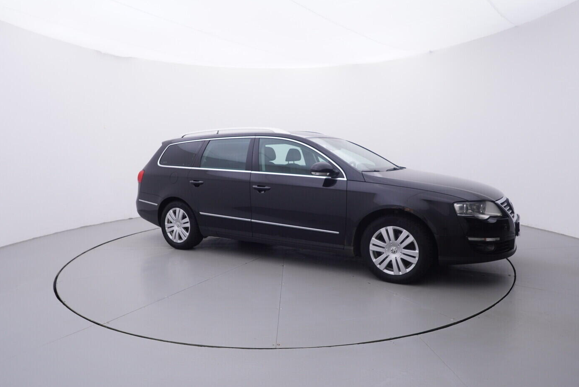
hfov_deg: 74.8
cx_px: 285
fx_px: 379
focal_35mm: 24
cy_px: 197
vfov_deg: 54.1
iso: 200
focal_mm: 15
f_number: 5
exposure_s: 1/80
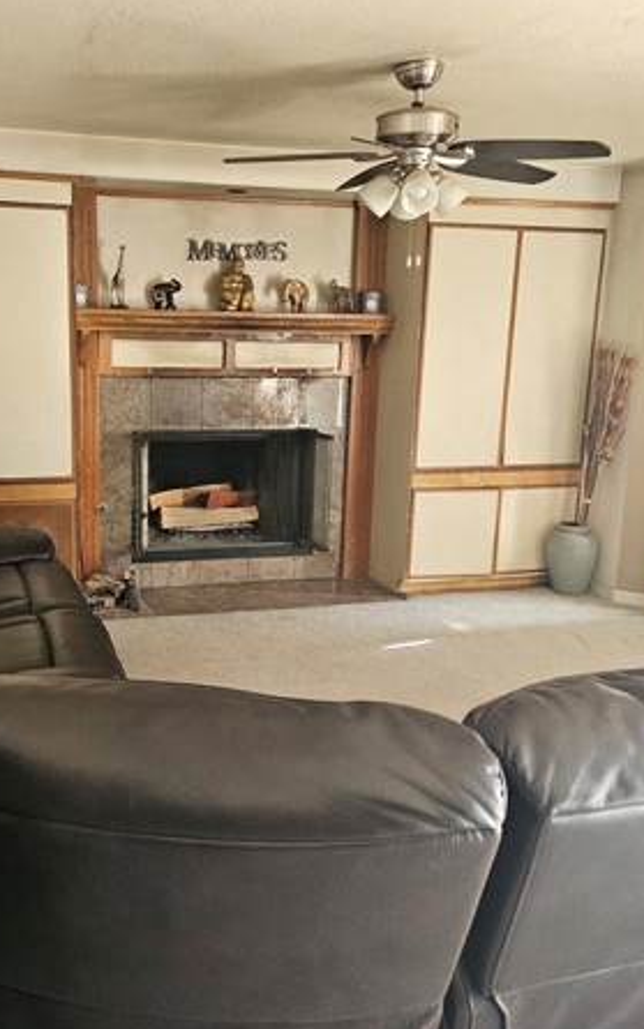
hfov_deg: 36.0
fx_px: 982
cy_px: 542
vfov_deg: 55.3
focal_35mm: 35
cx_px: 222
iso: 800
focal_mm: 6.3
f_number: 1.7
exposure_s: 1/120
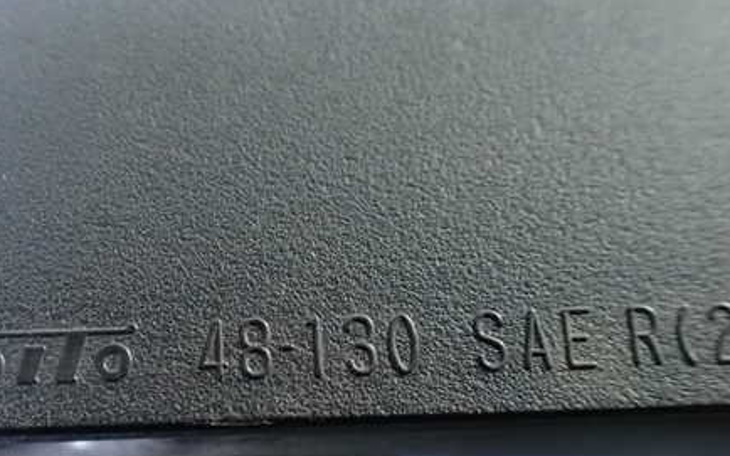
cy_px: 335
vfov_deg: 28.8
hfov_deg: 44.4
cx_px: 227
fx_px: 875
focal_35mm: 44
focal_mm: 5.4
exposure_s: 1/30
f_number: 2.3
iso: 1600
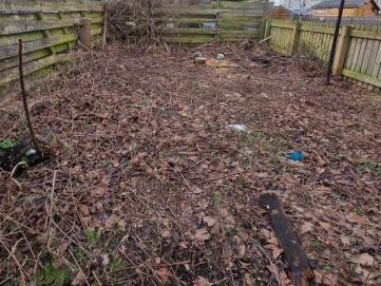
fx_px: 231
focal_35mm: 21
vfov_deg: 62.3
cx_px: 175
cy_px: 101
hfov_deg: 78.8
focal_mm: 2.2
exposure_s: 1/288
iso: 40
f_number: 1.9
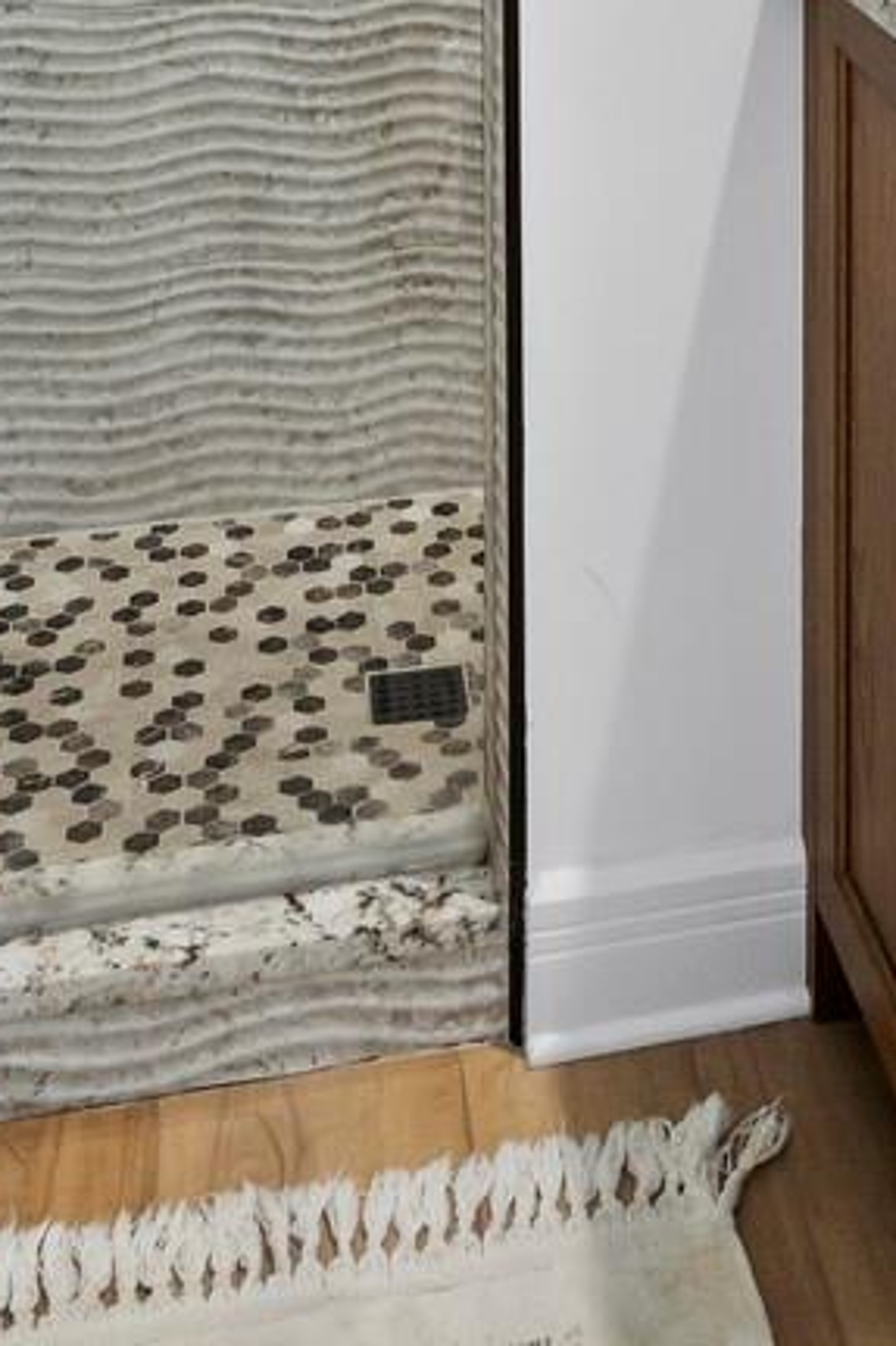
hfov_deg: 24.5
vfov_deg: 28.5
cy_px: -503
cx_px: 756
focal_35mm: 54
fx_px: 2017
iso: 400
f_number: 10
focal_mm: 7
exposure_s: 1/1.25
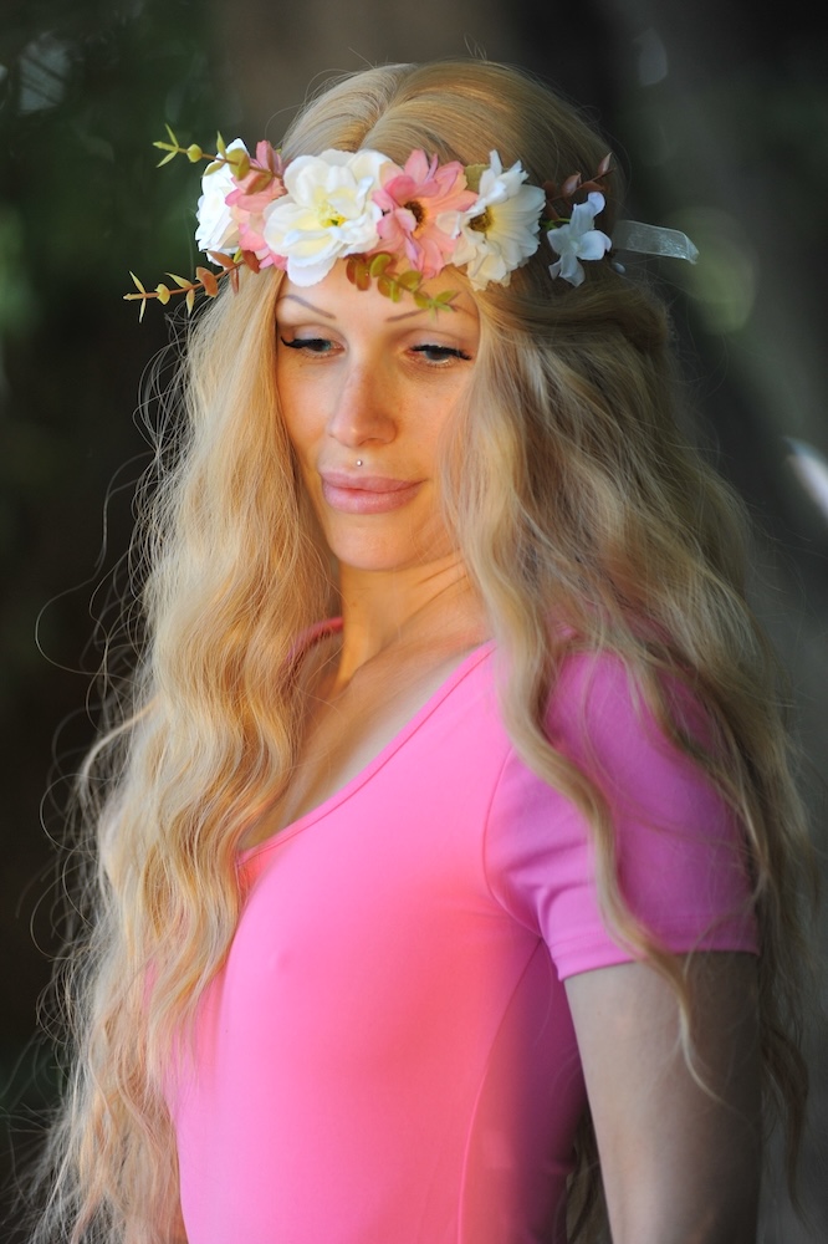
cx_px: 414
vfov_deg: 10.3
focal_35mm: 200
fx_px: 6904
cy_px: 622
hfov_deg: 6.9
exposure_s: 1/640
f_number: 2.8
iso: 800
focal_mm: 200
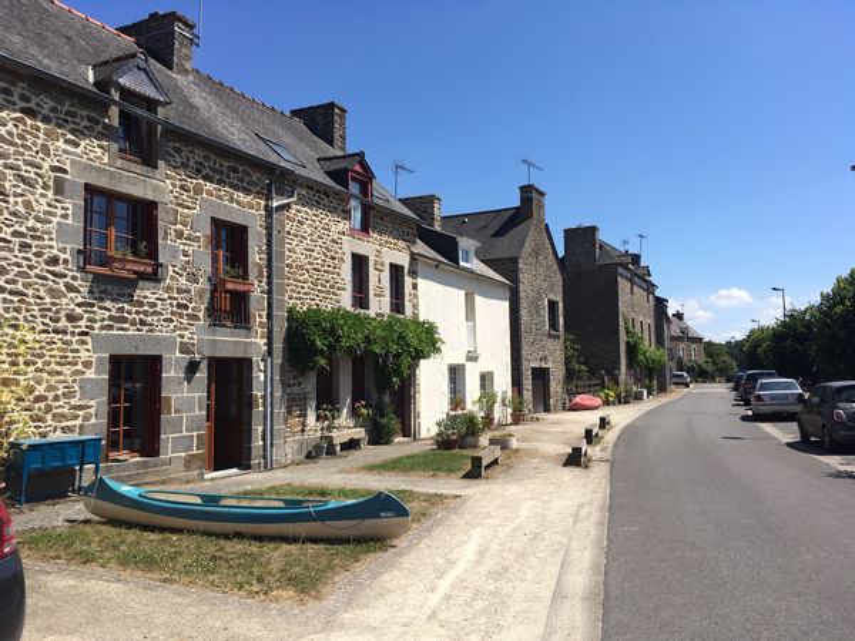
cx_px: 428
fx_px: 716
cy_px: 320
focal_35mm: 29
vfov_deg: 48.2
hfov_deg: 61.7
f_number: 2.2
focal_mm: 4.15
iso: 25
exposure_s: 1/1832
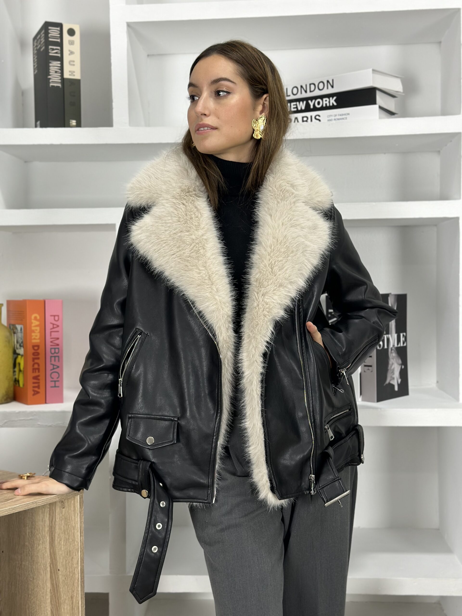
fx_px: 854
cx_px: 231
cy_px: 308
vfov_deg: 39.7
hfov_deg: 30.3
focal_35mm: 48
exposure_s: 1/50
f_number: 1.78
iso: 80
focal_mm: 6.86
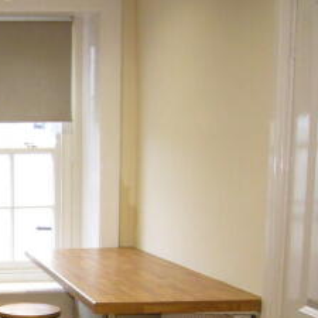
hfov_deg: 23.9
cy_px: 285
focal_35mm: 64
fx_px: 665
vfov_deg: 26.0
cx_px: -84
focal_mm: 4.6
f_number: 2.8
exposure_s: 1/30
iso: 200
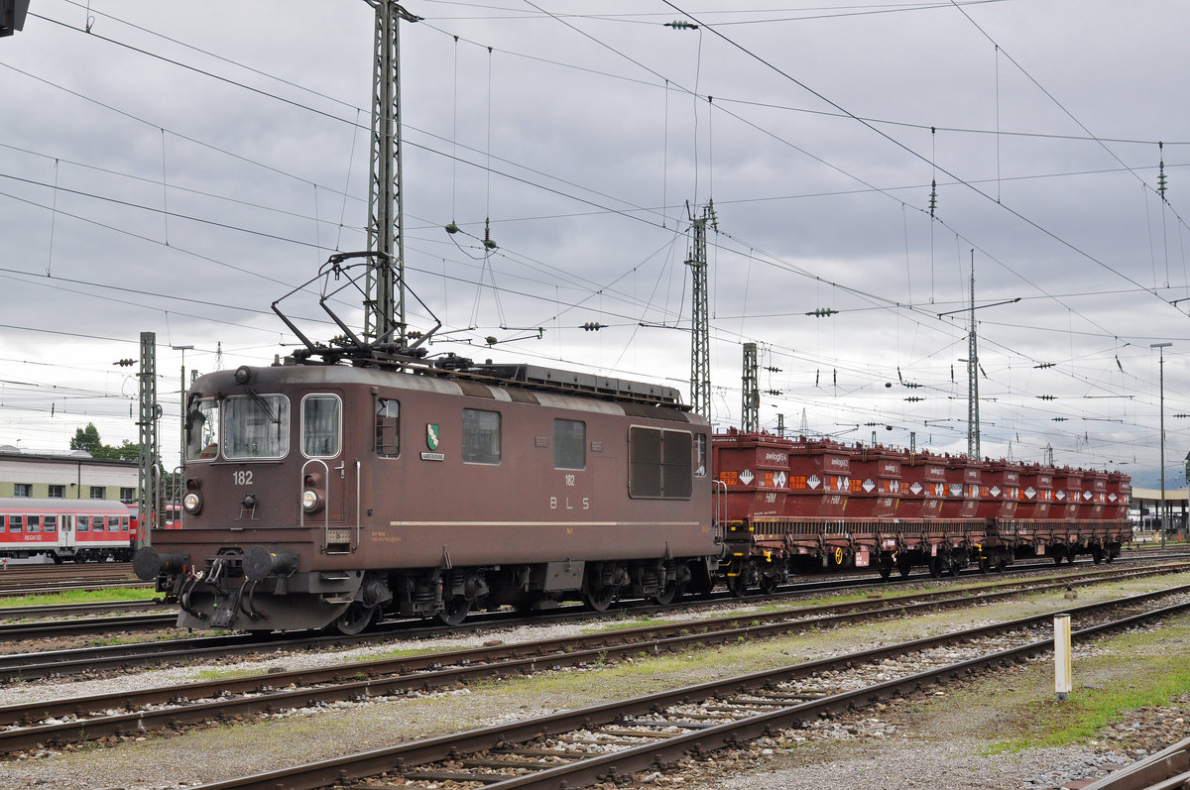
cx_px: 595
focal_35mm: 54
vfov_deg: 25.0
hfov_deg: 36.9
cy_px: 395
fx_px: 1783
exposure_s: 1/400
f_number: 10
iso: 400
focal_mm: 36
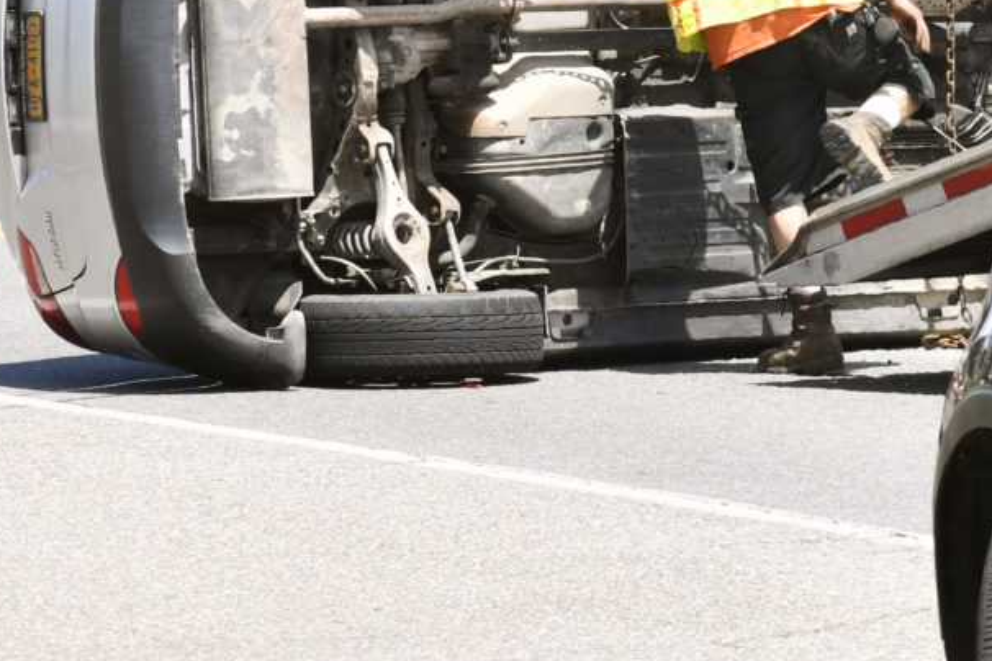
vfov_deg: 4.1
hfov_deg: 6.1
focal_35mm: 338
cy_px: -115
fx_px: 9313
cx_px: 840
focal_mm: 80
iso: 500
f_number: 11
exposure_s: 1/500
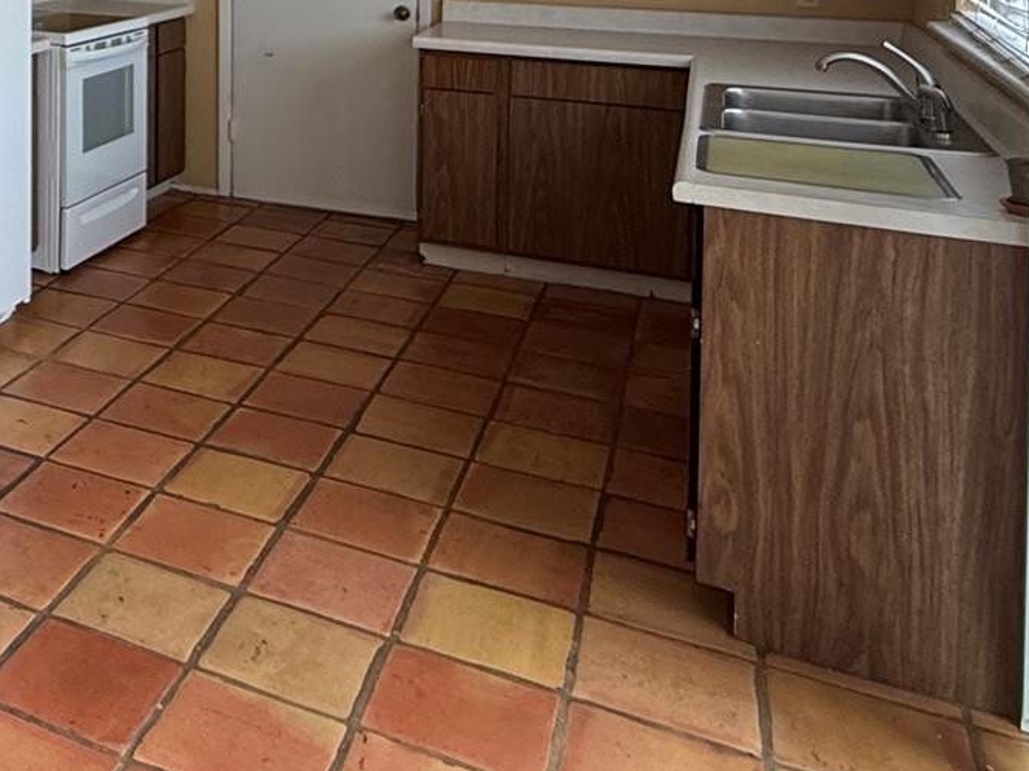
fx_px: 1278
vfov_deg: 29.8
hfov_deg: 37.0
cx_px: -100
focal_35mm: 43
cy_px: -100
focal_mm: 2.22
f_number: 2.2
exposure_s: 1/99
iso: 160
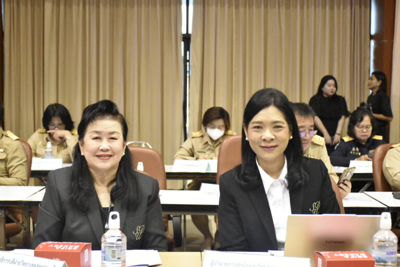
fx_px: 700
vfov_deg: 21.6
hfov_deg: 31.9
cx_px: 200
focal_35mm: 63
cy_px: 134
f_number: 4.5
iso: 10000
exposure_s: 1/200
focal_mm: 42
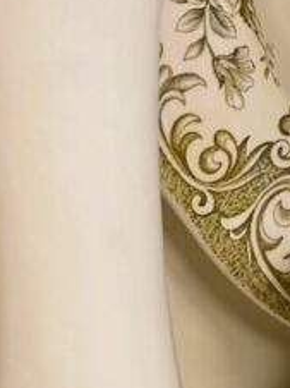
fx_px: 1321
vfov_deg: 16.6
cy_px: 84
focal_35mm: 118
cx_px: 515
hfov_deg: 11.6
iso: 200
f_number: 1.6
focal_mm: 4.2
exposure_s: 1/60
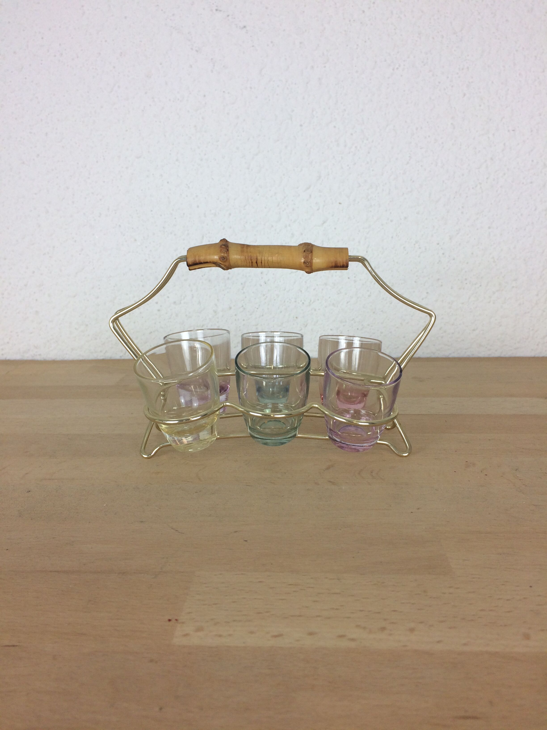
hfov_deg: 48.2
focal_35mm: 29
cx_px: 274
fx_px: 611
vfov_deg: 61.7
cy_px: 365
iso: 50
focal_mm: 4.15
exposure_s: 1/100
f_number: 2.2
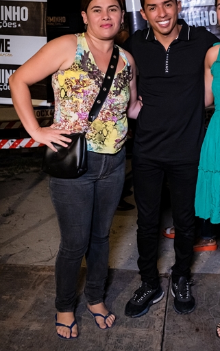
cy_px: 132
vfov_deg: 37.9
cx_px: 169
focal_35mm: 53
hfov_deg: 24.1
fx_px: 508
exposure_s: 1/320
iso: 2000
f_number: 2.8
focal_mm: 24
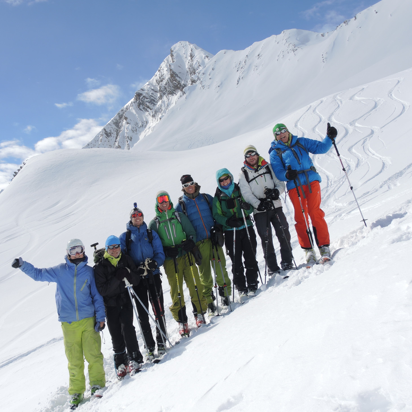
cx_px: 156
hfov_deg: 48.0
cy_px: 207
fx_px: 458
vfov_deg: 48.5
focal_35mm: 34
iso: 80
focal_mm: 6
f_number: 4.5
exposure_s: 1/1000
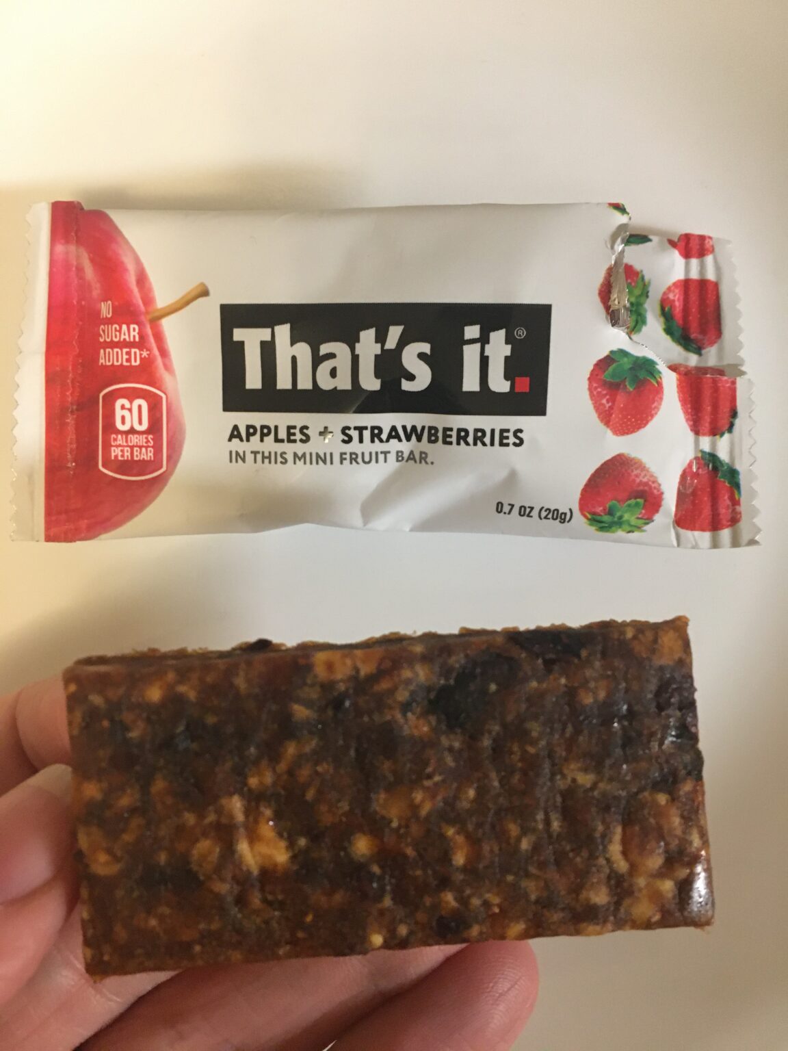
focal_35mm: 29
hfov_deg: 48.2
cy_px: 526
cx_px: 394
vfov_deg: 61.7
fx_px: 880
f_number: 2.2
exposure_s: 1/20
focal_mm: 4.15
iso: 200
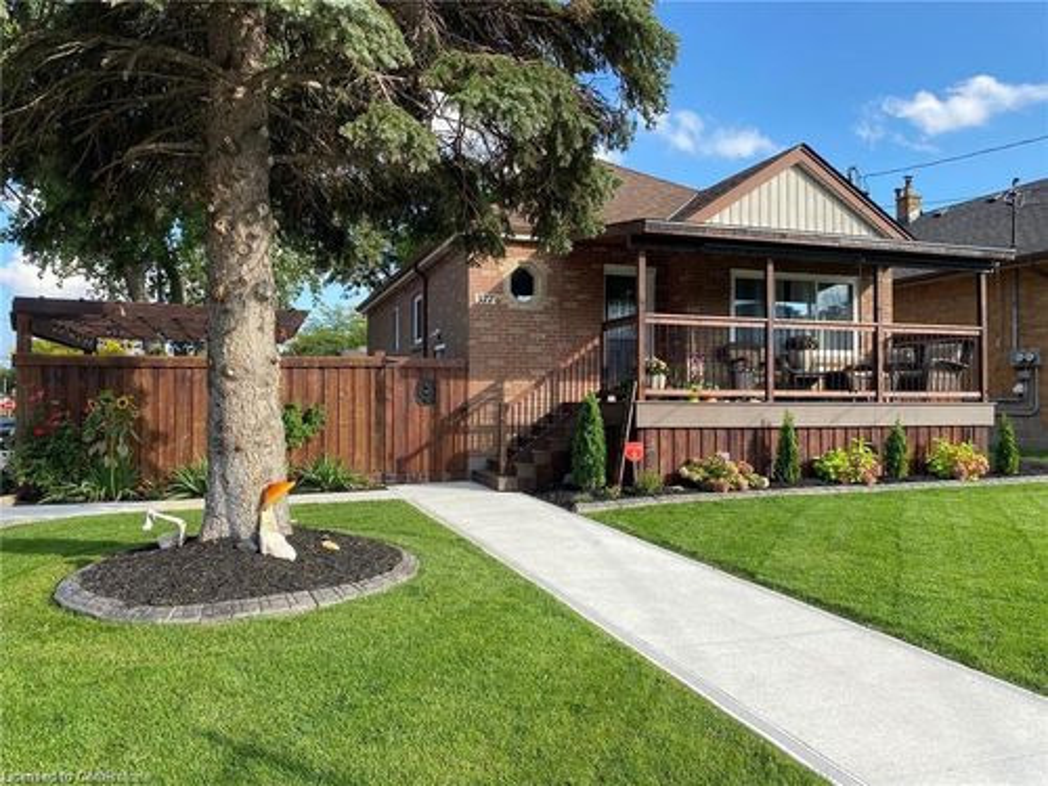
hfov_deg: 67.3
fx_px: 787
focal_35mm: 26
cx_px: 524
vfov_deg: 53.1
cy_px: 393
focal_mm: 4.25
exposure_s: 1/1082
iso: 32
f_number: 1.8
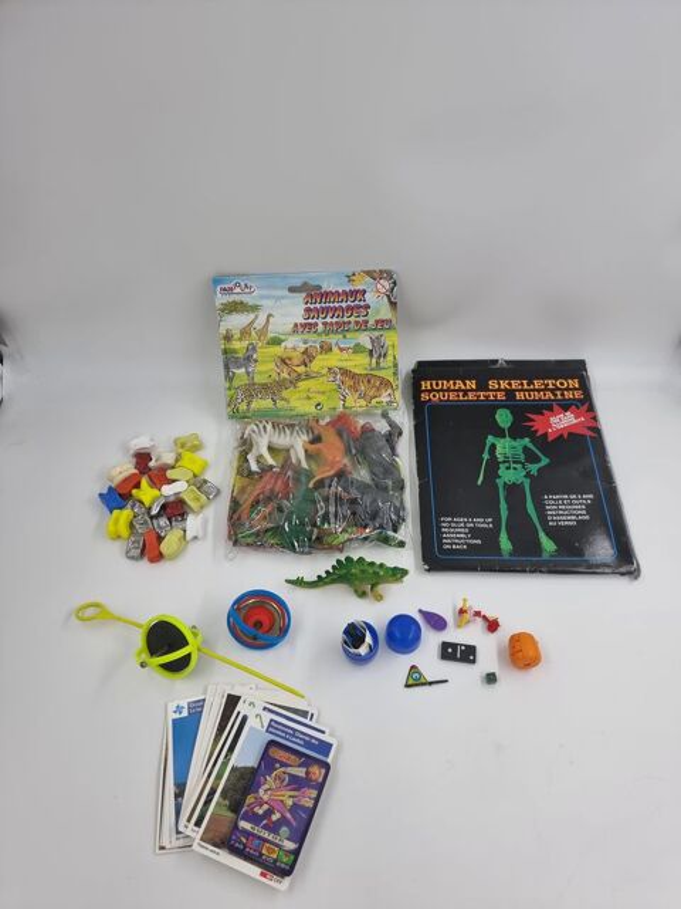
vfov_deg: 71.6
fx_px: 630
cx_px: 340
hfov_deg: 56.8
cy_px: 454
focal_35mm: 24
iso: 50
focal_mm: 6.7
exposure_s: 1/137
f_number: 1.8
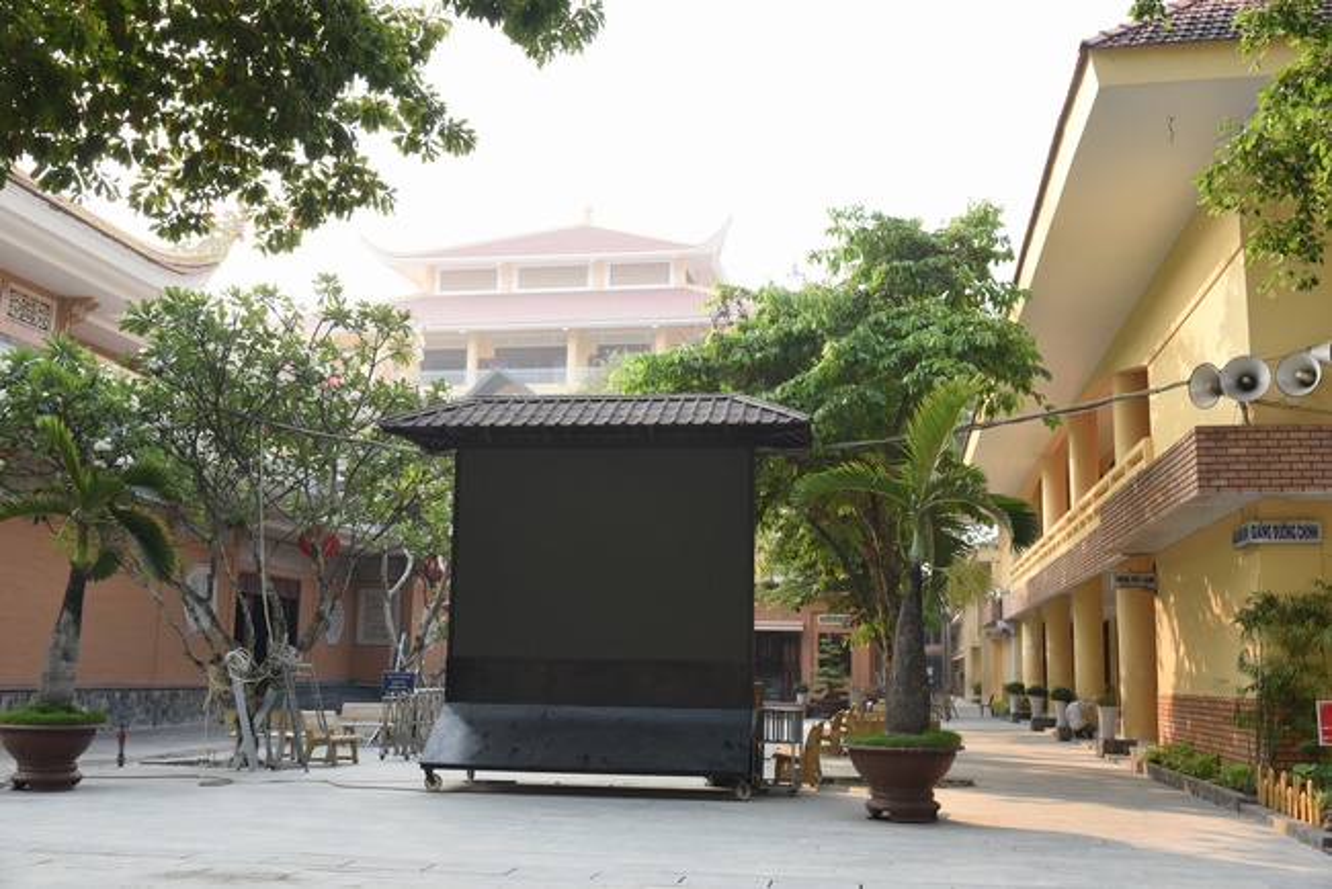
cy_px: 444
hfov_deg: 55.8
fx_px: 1258
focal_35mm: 34
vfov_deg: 38.9
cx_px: 666
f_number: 5.6
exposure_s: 1/100
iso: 200
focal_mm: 34
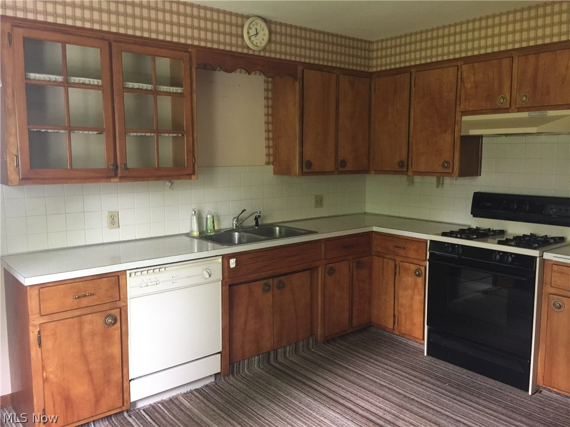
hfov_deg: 61.7
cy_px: 214
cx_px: 285
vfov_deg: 48.2
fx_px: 478
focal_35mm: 29
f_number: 2.2
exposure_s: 1/15
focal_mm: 4.15
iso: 125
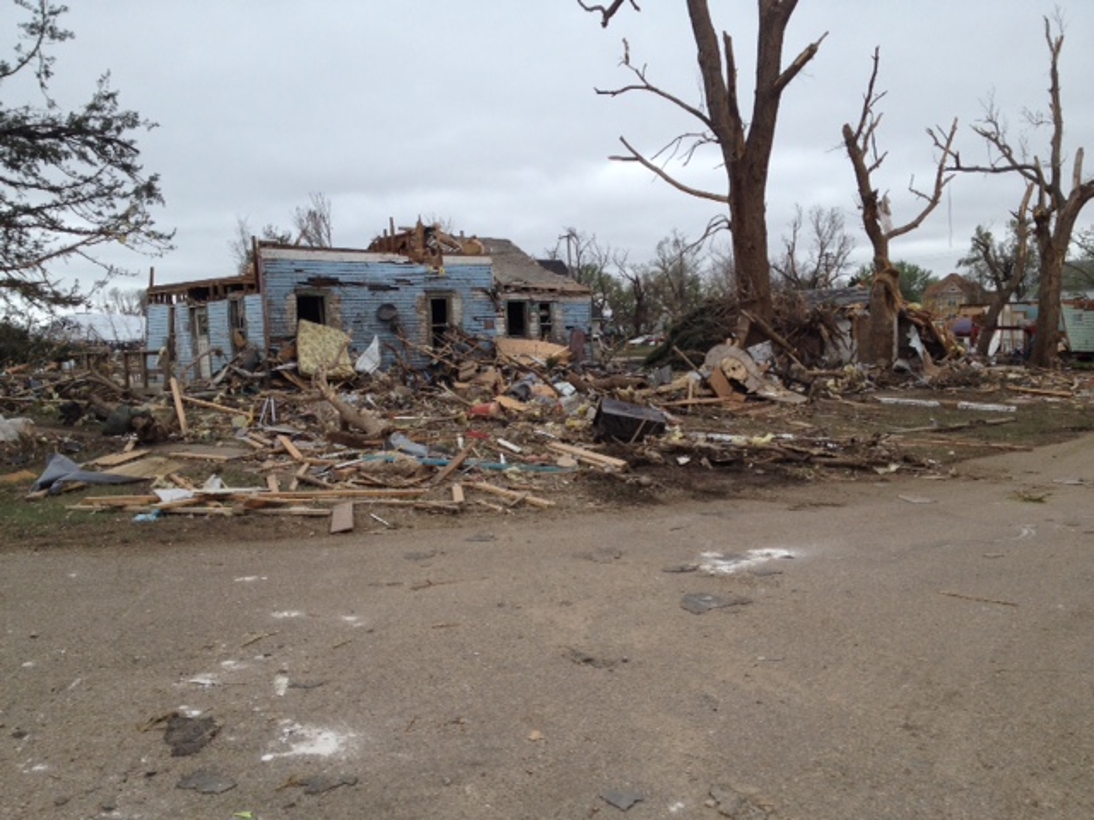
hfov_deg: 52.6
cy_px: 410
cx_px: 547
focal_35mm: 35
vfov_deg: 40.7
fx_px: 1106
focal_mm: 4.28
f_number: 2.4
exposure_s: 1/789
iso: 50
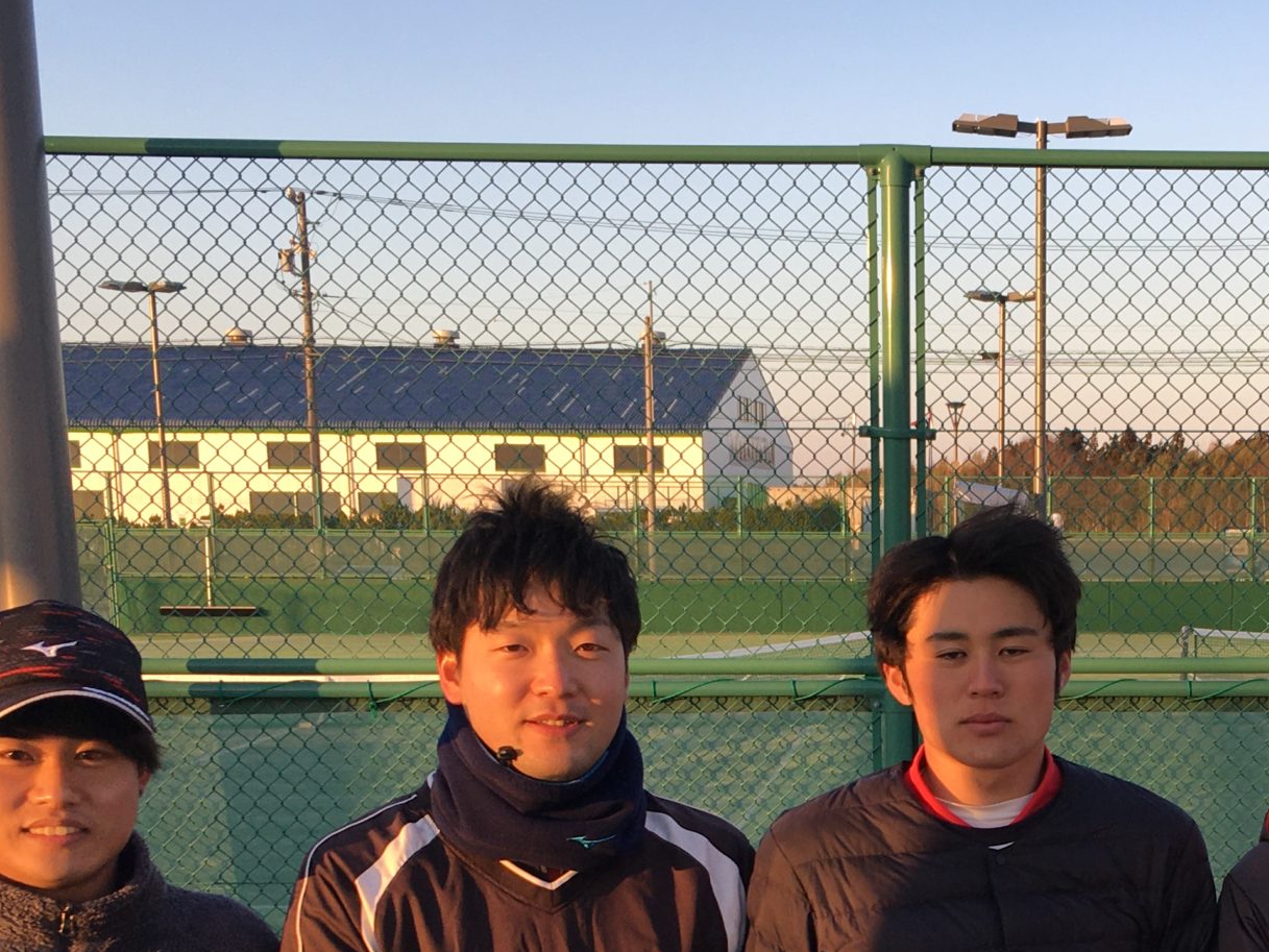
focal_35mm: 61
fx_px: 2236
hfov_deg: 30.8
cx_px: 1043
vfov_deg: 23.1
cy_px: 949
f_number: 2.2
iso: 25
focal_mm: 4.15
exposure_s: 1/286
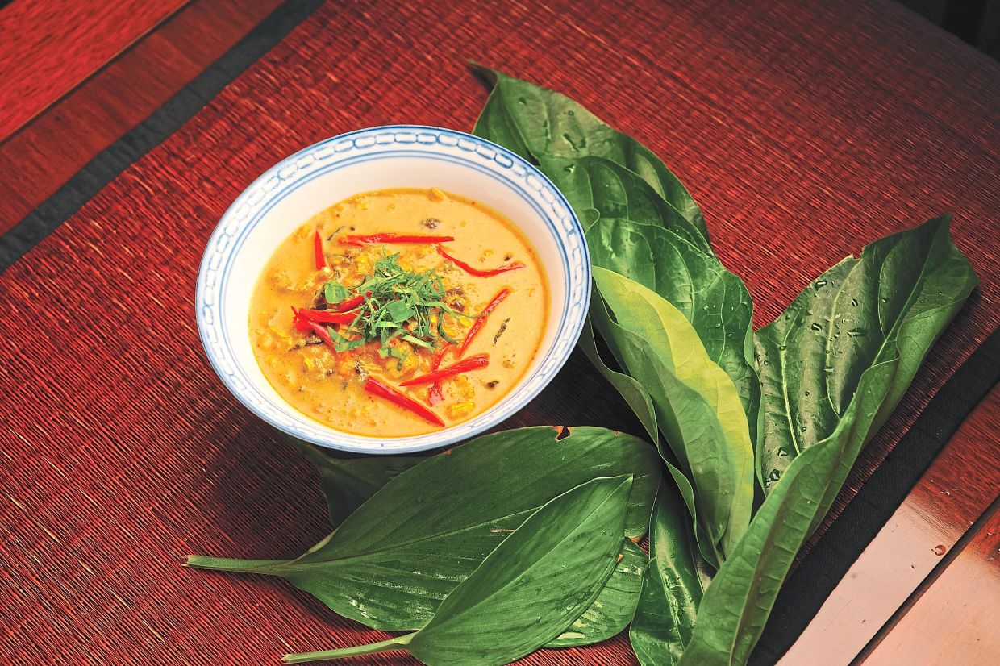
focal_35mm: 60
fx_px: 1666
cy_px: 333
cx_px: 500
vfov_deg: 22.6
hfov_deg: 33.4
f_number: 8
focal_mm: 60
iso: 125
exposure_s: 1/50
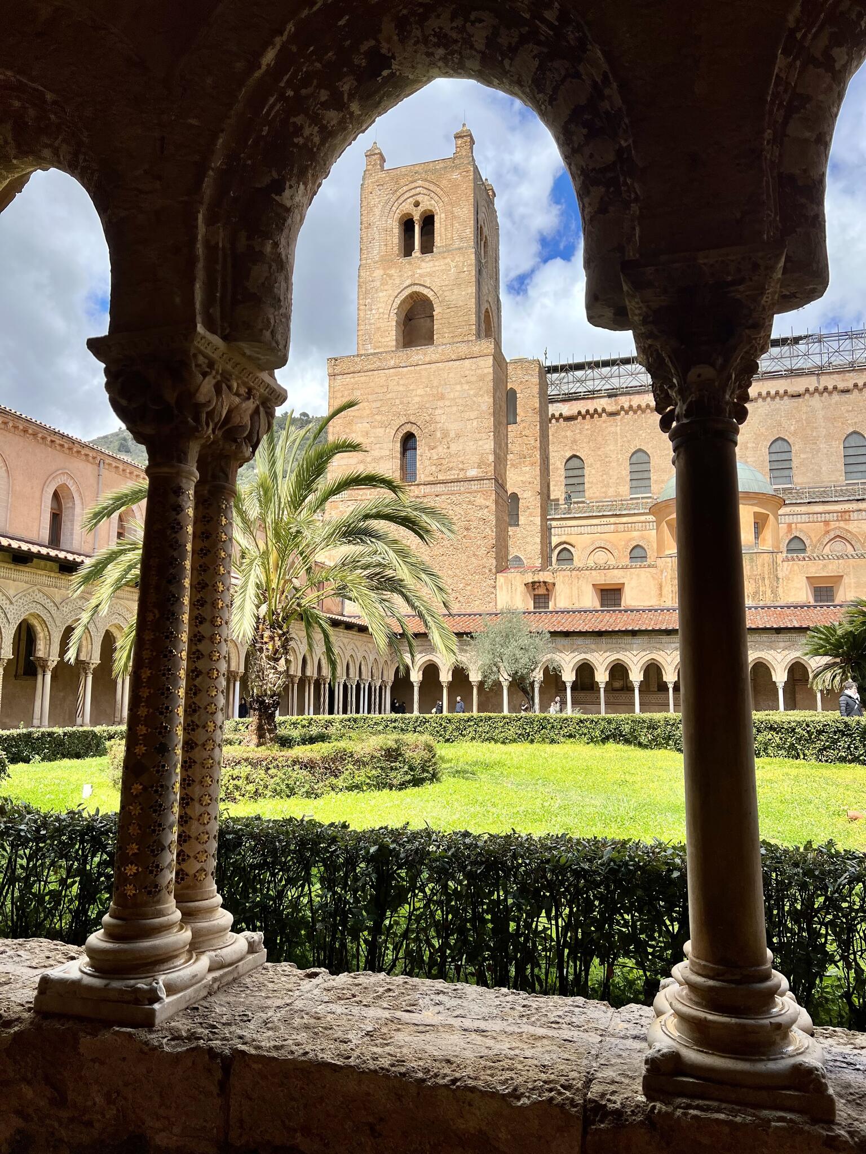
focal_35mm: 26
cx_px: 433
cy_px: 577
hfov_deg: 53.1
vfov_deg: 67.3
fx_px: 867
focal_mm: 5.7
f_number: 1.5
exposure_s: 1/2762
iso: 50
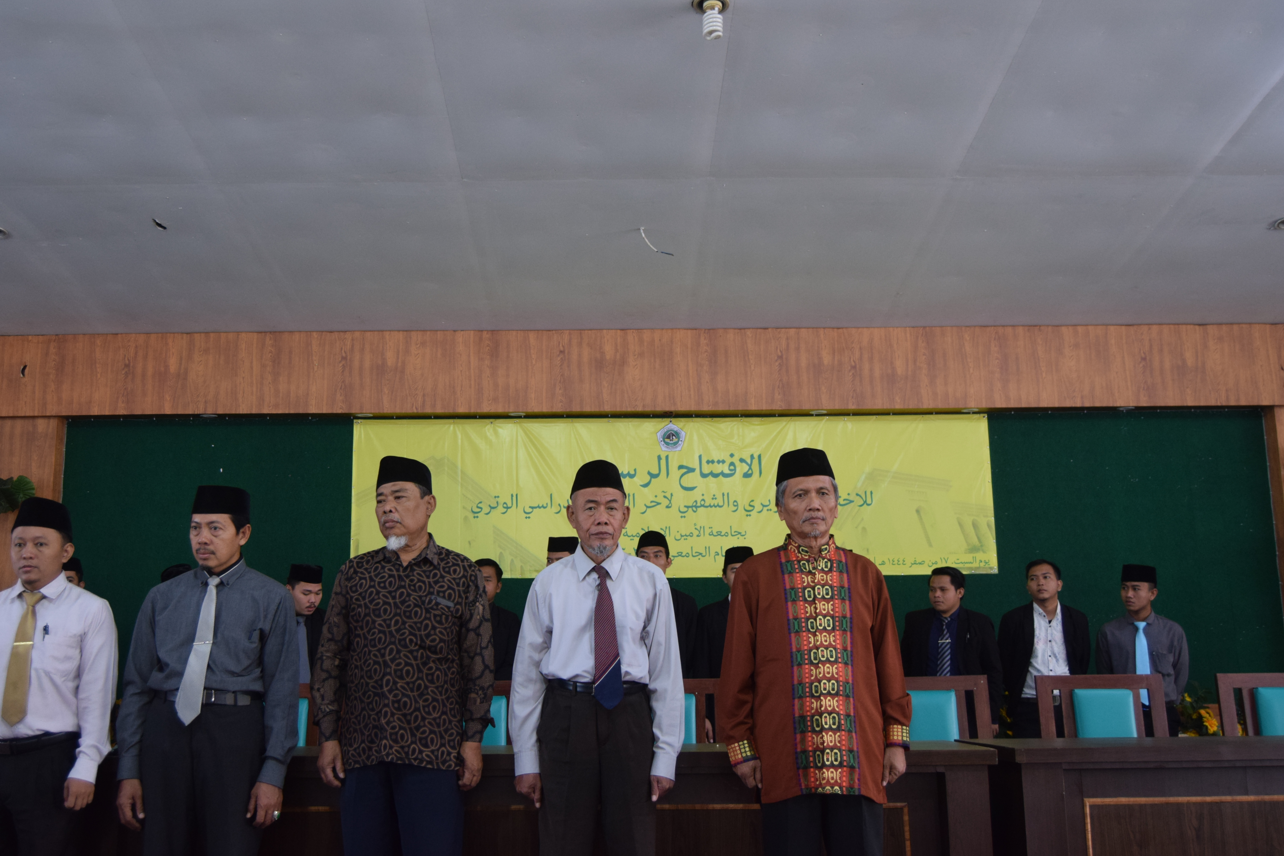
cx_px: 595
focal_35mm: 38
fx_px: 1339
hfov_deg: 51.2
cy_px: 402
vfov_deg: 35.4
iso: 1000
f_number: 3.8
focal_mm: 23
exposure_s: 1/60
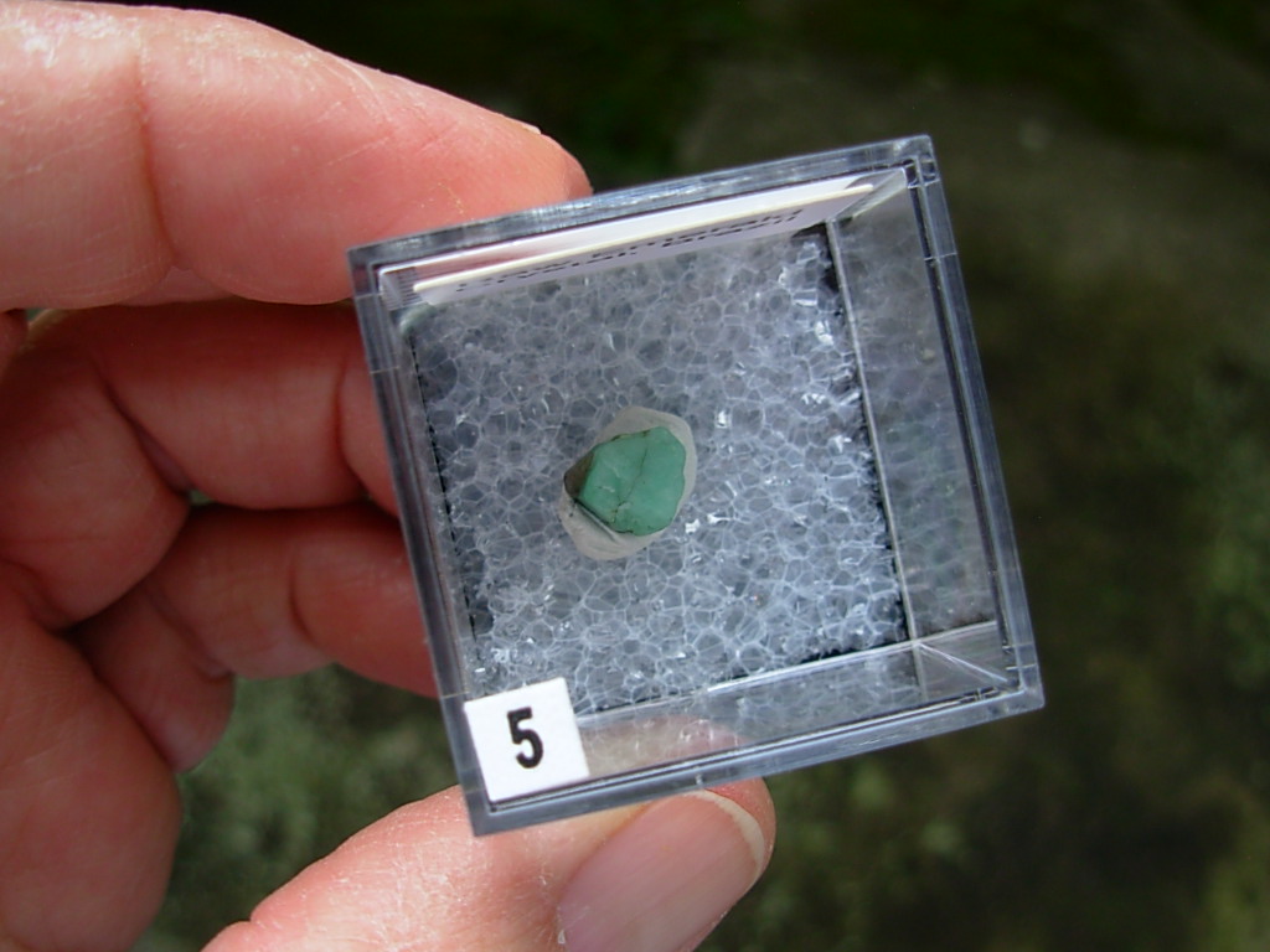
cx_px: 635
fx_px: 1394
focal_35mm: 38
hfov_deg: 49.0
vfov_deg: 37.7
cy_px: 476
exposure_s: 1/102
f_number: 2.9
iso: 50
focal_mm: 6.3
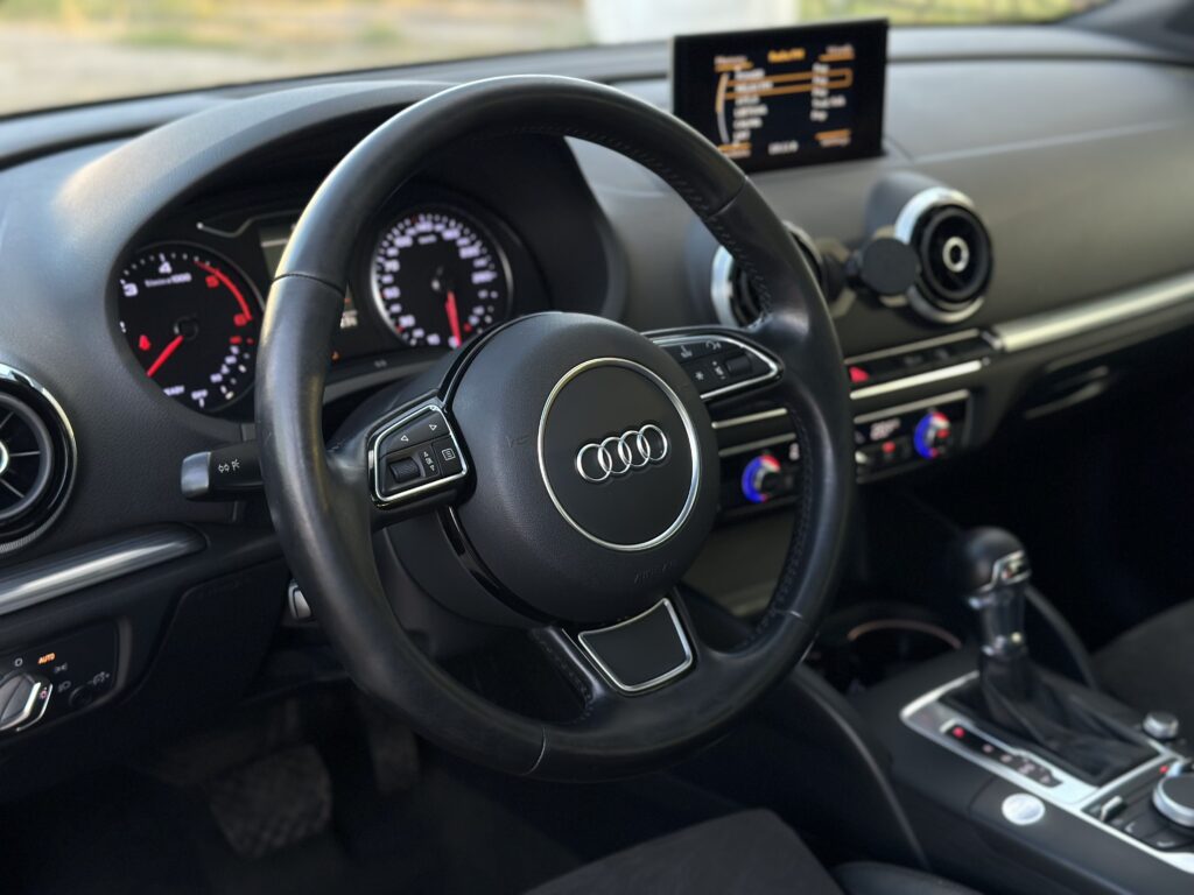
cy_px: 448
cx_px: 597
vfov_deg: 30.3
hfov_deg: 39.7
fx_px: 1656
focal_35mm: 48
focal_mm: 6.86
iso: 125
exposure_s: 1/86
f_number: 1.78
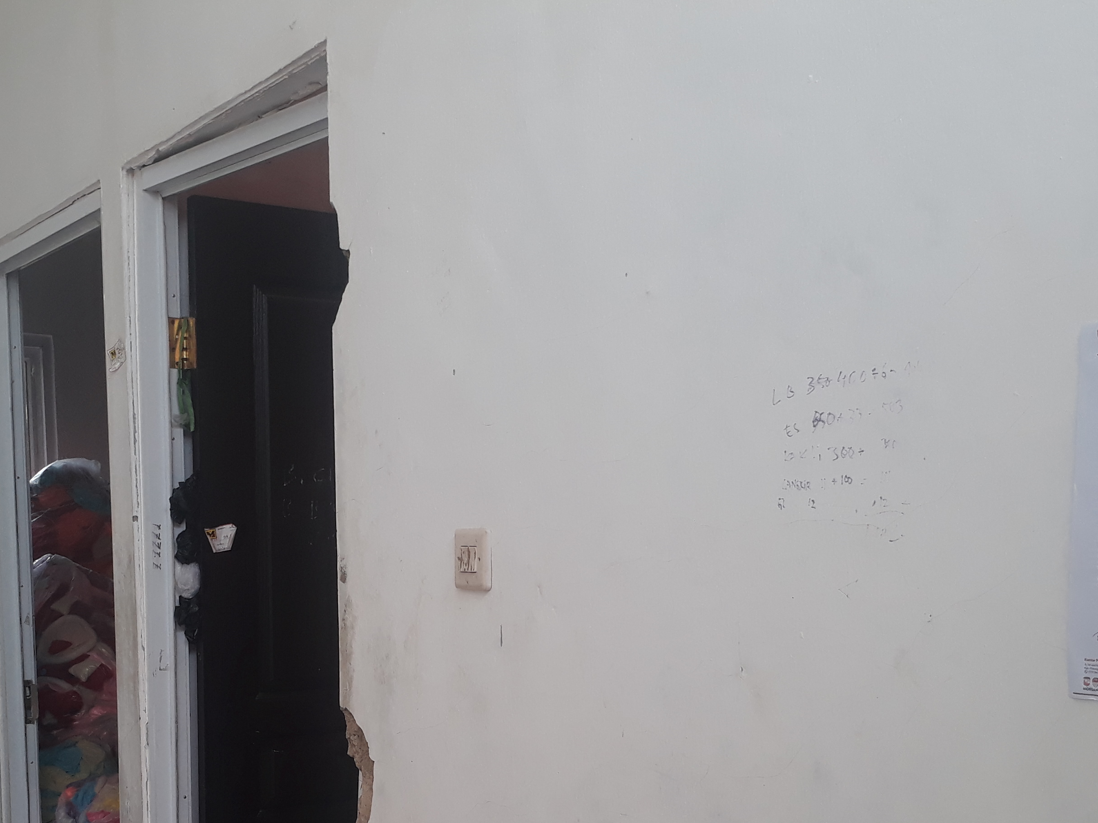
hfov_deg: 41.2
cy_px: 686
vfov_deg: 30.6
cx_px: 478
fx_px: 1459
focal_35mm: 46
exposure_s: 1/100
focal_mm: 3.6
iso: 40
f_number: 1.9
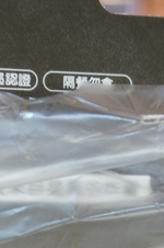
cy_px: 258
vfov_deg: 18.6
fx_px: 729
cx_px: 28
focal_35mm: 106
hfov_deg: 12.8
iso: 1250
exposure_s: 1/60
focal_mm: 25
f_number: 4.5
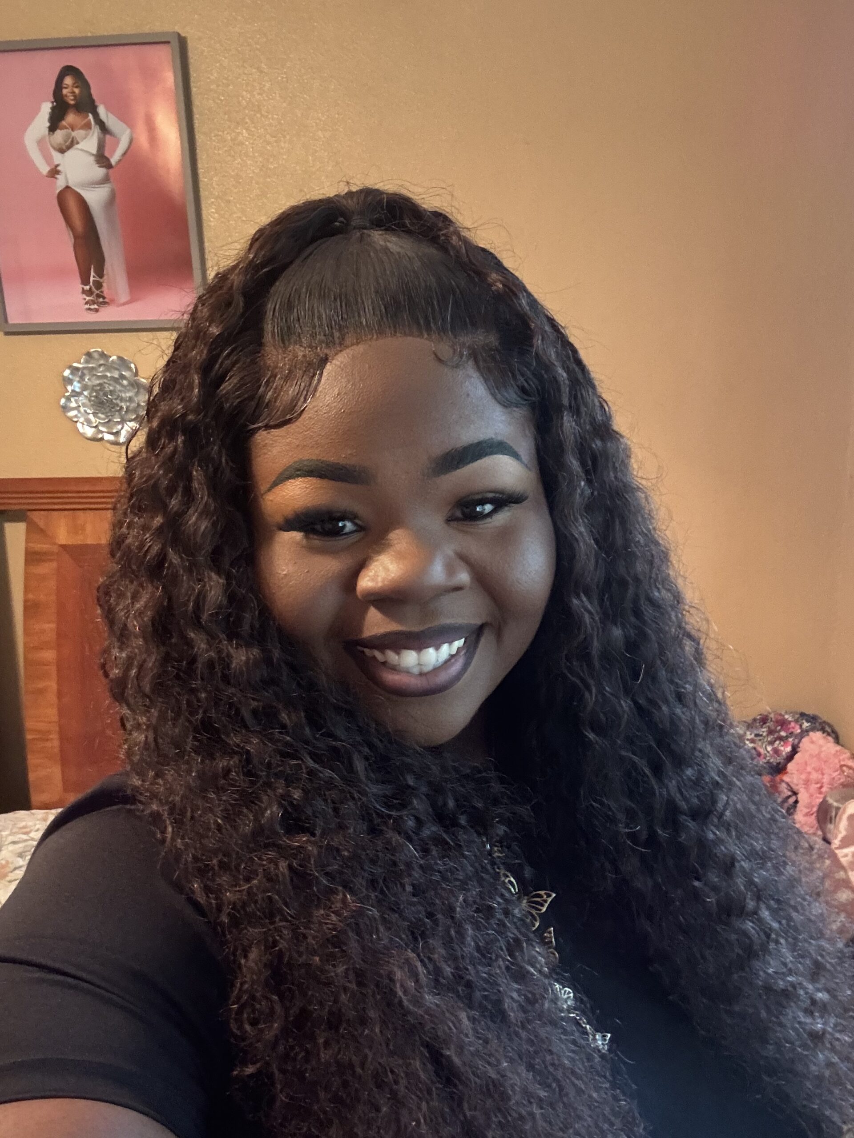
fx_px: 987
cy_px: 569
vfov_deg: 60.0
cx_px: 427
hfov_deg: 46.8
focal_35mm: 30
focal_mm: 2.69
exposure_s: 1/24
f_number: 1.9
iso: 500
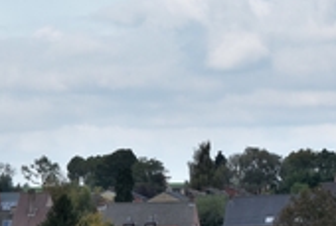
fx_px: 3459
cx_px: 0
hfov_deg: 5.5
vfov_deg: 3.7
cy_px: 163
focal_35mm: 370
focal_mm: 70
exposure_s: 1/125
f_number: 11
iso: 160
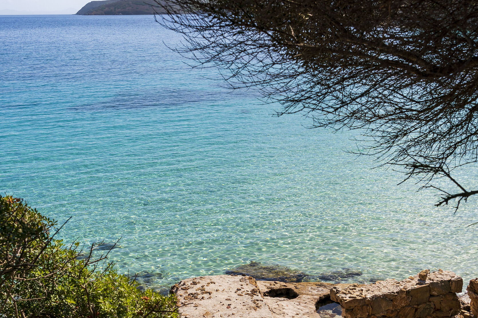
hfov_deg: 42.7
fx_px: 611
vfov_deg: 29.2
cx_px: 256
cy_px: 176
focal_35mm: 46
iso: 100
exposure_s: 1/640
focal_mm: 32
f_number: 7.1
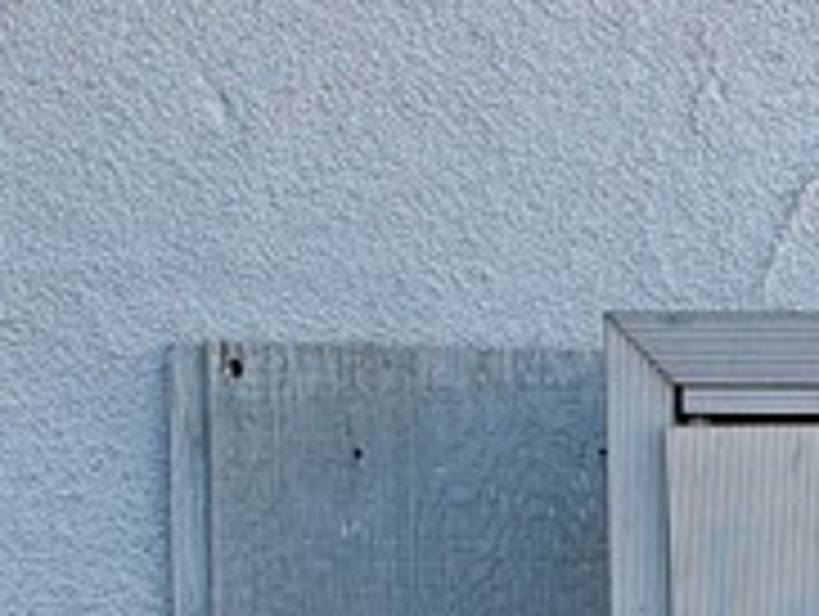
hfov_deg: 14.1
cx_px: 1017
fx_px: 3198
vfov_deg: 10.7
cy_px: 863
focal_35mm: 135
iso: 100
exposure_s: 1/1292
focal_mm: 6.76
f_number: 1.78
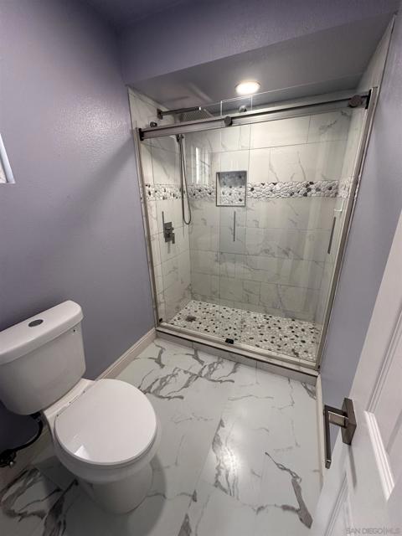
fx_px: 217
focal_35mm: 14
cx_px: 201
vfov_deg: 102.1
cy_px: 268
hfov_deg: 85.7
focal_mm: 2.22
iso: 200
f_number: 2.2
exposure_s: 1/120
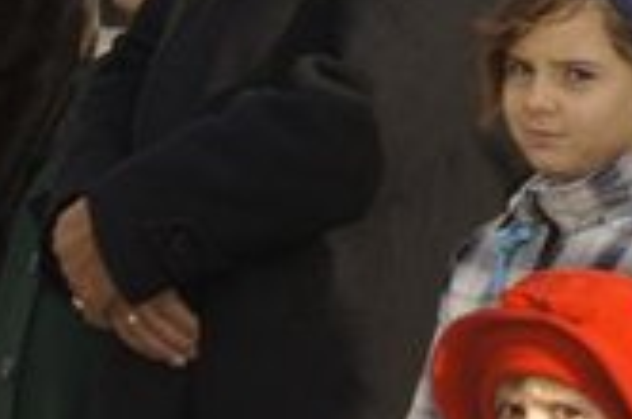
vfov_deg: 3.3
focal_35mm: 411
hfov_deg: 5.0
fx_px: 7201
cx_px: 88
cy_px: 65
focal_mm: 70
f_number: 11
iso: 200
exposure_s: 1/160
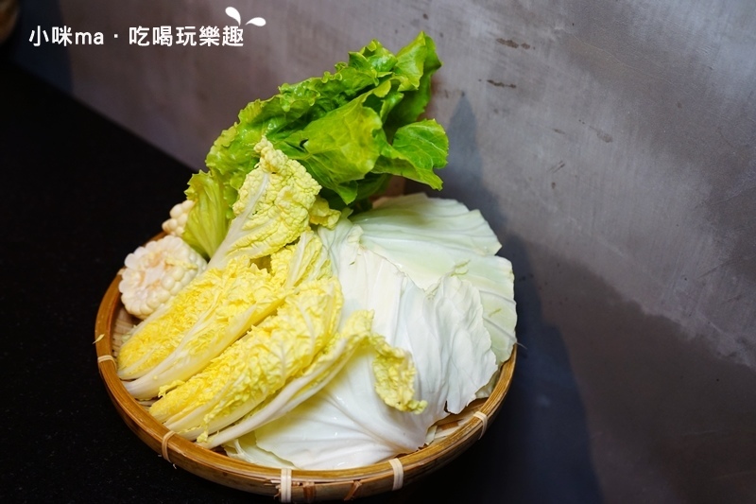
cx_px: 378
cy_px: 252
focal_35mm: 37
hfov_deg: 51.9
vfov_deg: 35.9
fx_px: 777
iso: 1000
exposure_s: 1/60
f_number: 4
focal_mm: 37
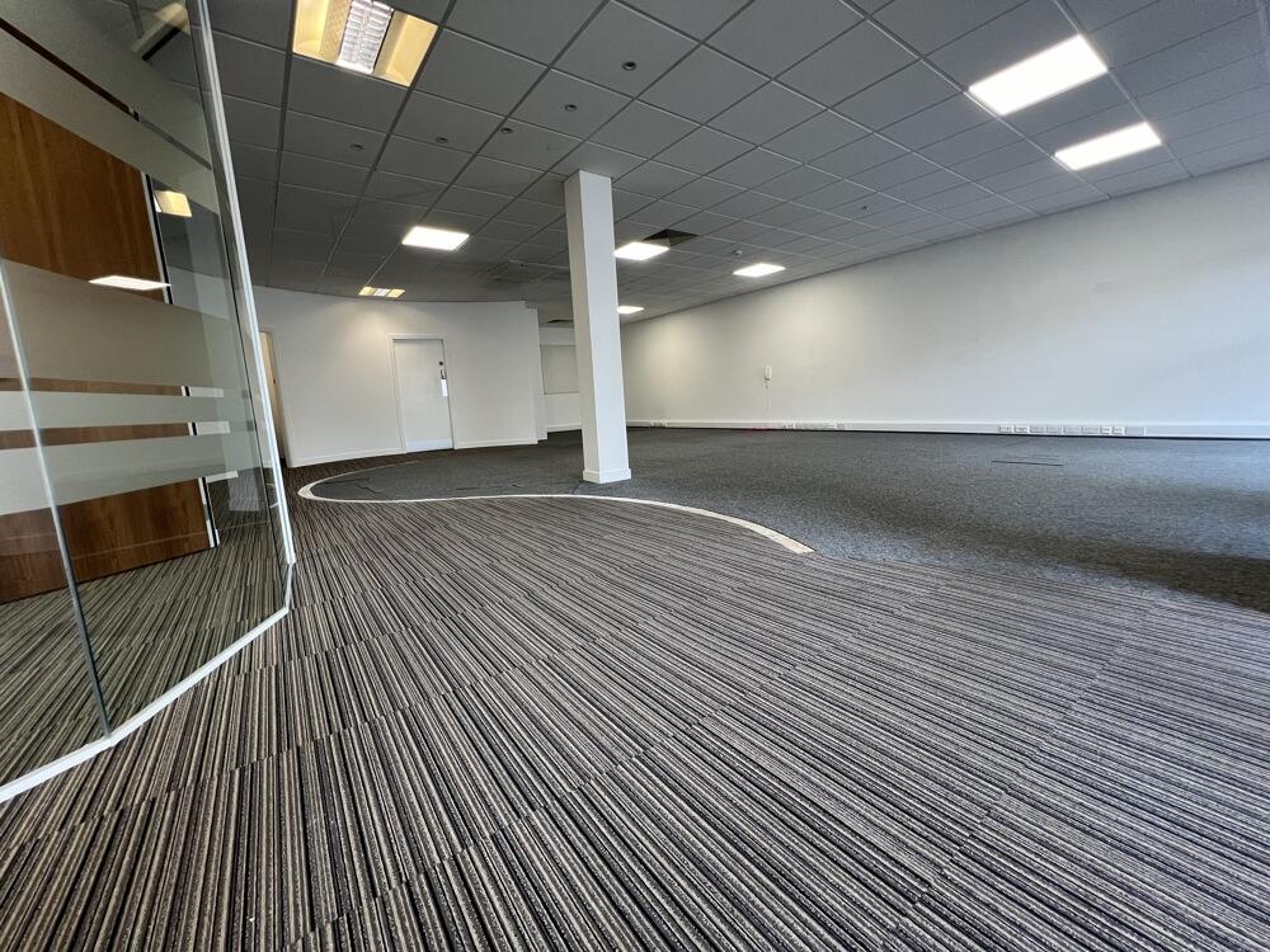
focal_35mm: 13
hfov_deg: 106.2
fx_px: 477
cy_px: 476
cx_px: 635
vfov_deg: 89.9
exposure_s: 1/100
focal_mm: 1.57
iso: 200
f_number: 1.8
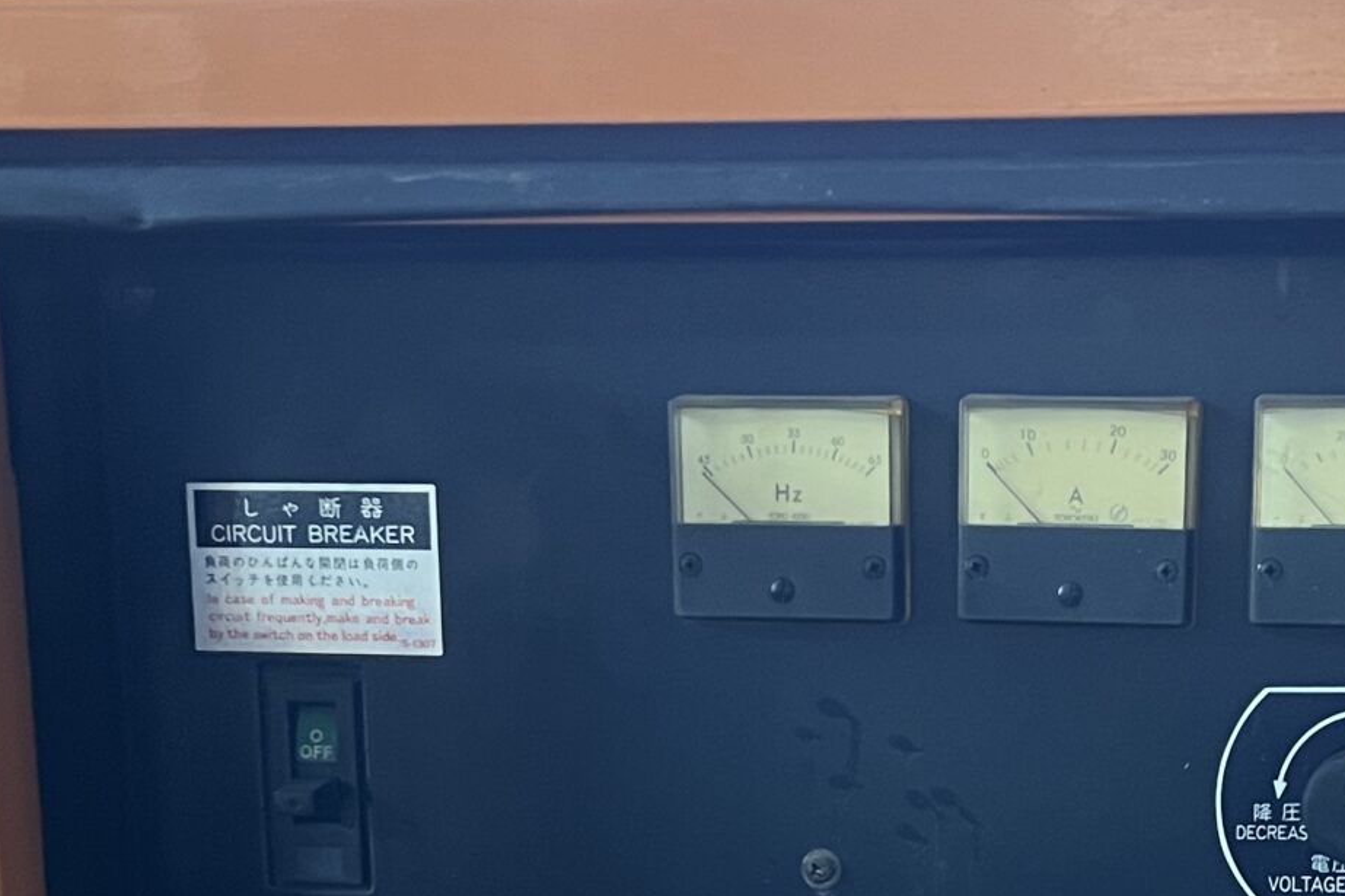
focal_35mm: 75
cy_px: 1180
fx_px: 2801
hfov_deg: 26.5
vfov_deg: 17.1
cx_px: 1064
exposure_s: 1/60
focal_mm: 5.7
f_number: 1.5
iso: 400
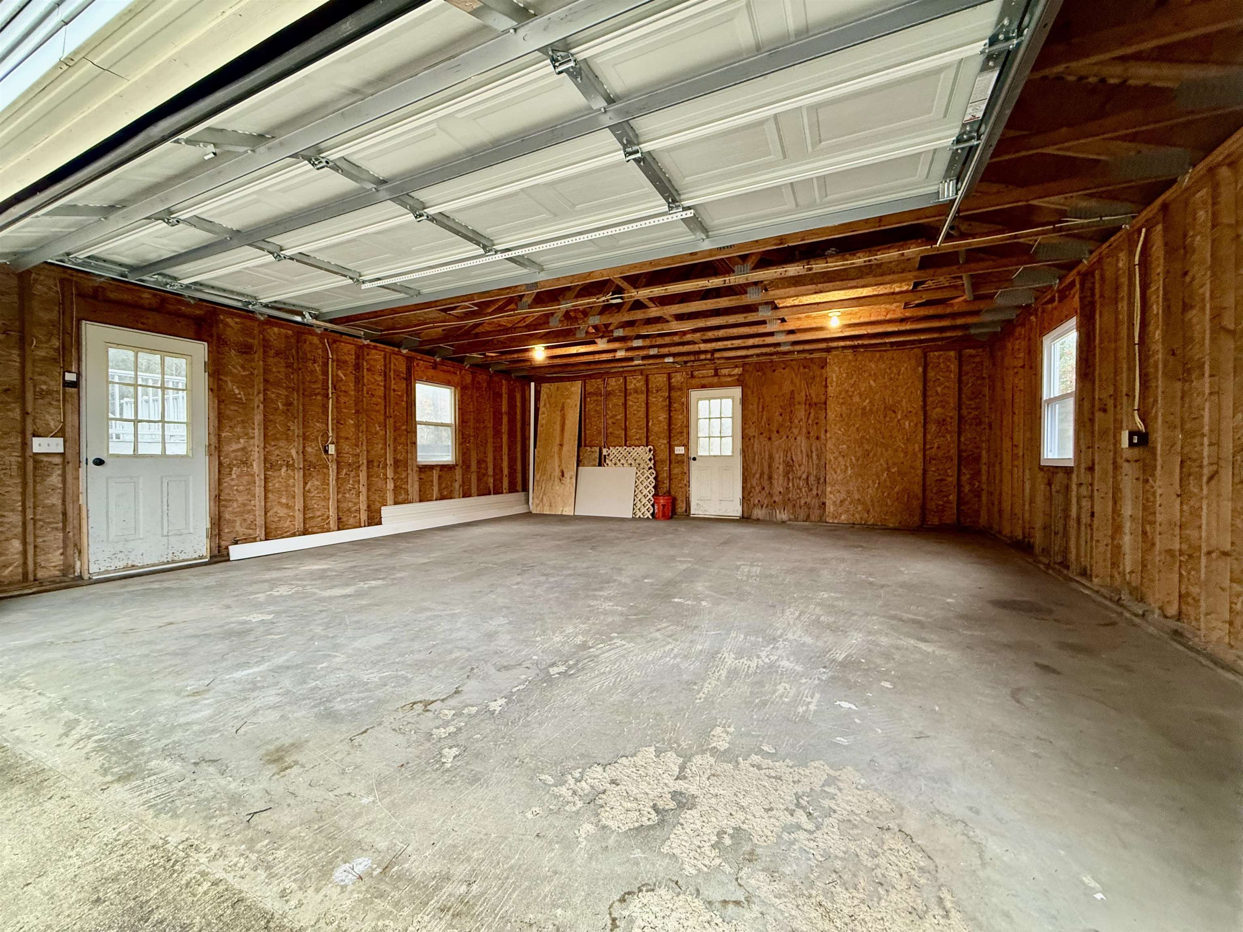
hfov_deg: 102.1
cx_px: 622
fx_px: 503
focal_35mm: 14
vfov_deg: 85.7
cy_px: 466
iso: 320
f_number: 2.2
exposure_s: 1/60
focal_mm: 2.22
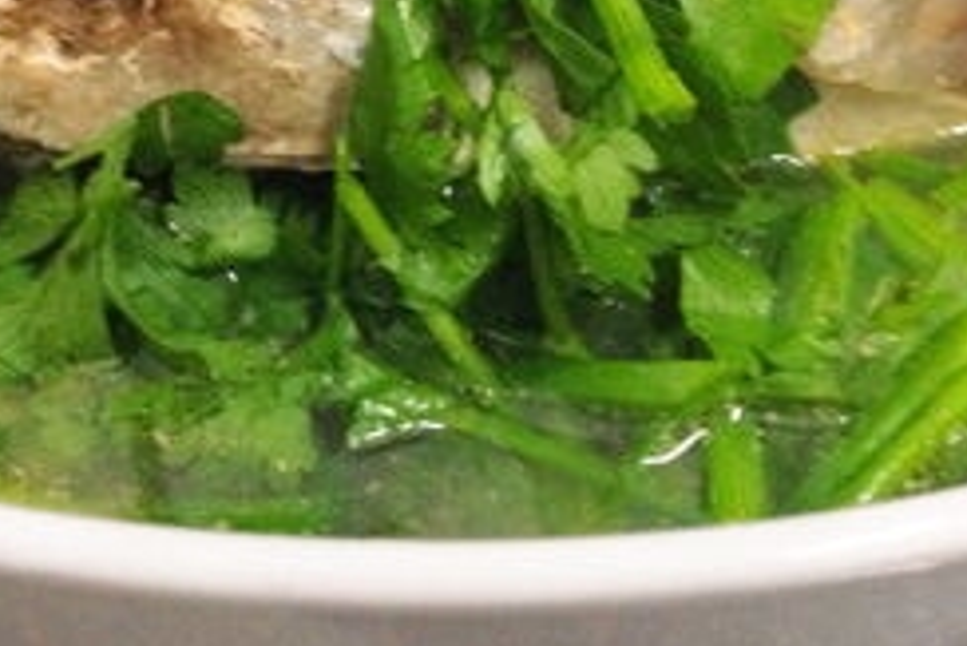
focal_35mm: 76
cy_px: -57
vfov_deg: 17.4
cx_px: 420
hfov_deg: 26.6
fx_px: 2043
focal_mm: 4.12
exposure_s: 1/20
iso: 320
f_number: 2.4
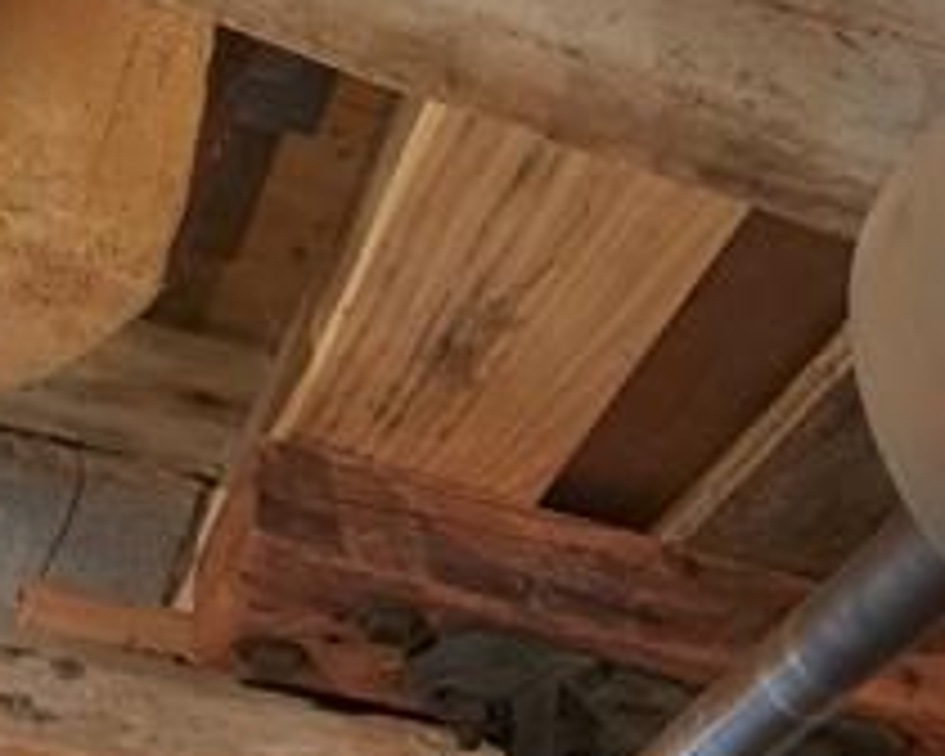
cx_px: 666
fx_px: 1874
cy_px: 1094
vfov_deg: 20.1
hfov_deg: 28.0
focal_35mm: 67
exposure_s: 1/33
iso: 500
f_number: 1.8
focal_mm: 5.23
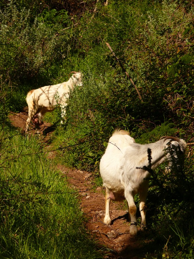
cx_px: 97
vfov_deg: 9.3
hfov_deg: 7.0
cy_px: 130
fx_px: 1585
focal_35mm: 212
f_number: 5
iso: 100
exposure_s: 1/250
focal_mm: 44.9
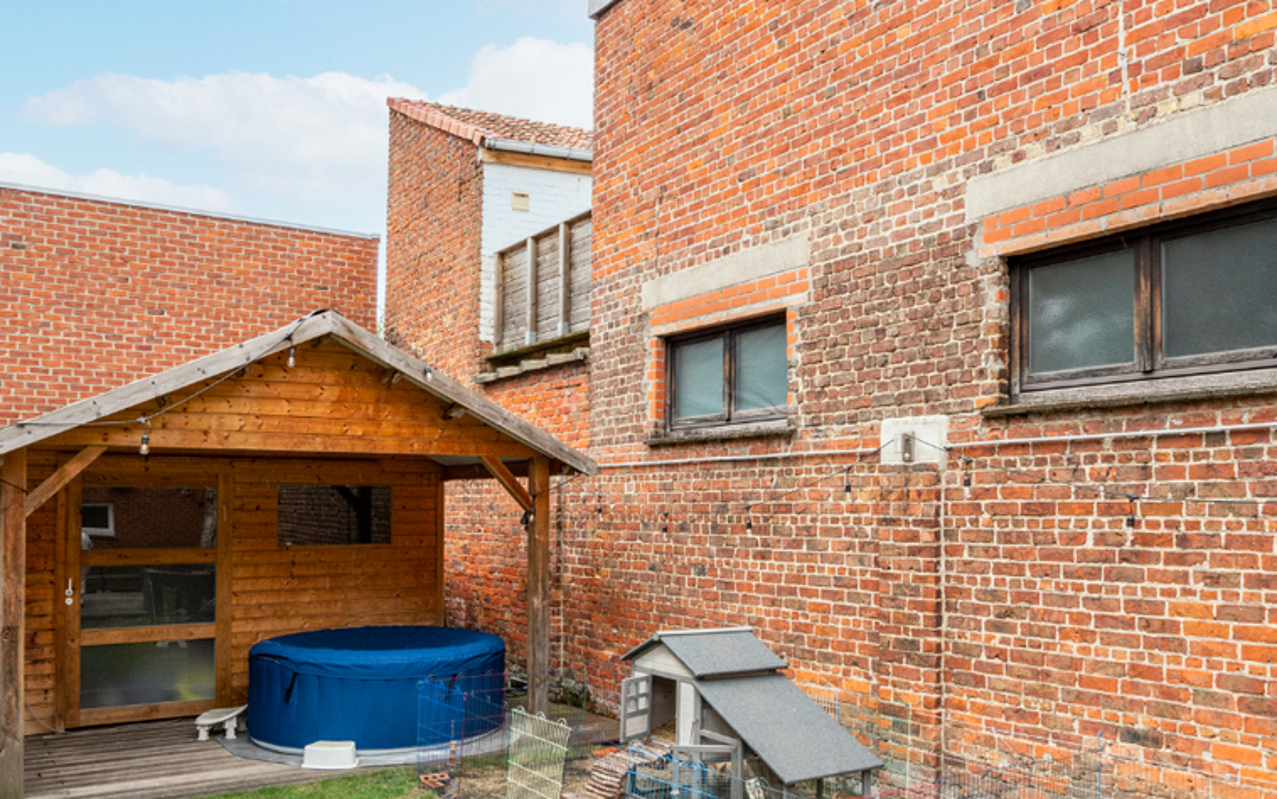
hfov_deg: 64.6
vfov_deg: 42.7
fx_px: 1009
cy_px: 517
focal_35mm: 29
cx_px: 676
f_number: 11
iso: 320
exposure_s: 1/160
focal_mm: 16
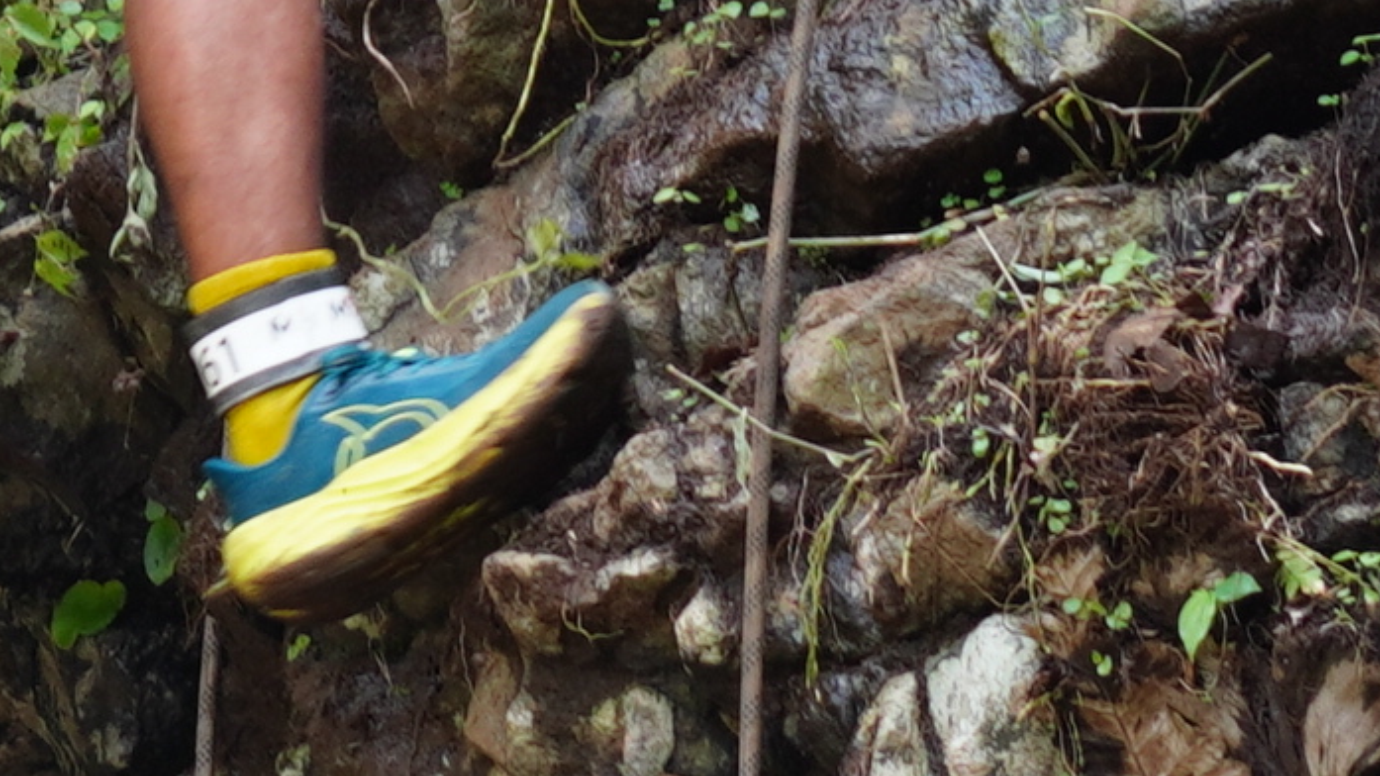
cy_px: -79
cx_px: -352
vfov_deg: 2.5
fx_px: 17490
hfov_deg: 4.5
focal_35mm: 478
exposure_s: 1/250
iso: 160
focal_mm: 50
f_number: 2.8
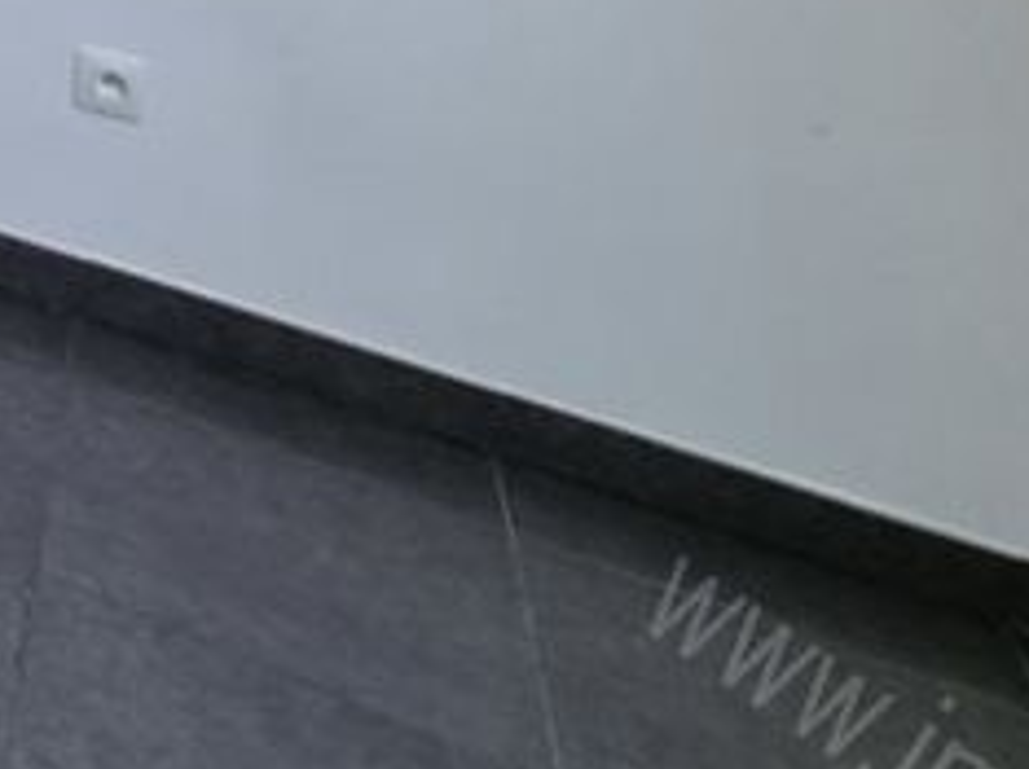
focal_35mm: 57
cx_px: -1060
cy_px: -624
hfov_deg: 18.9
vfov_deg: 19.2
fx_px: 1693
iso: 250
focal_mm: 2.2
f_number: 2.2
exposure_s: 1/50
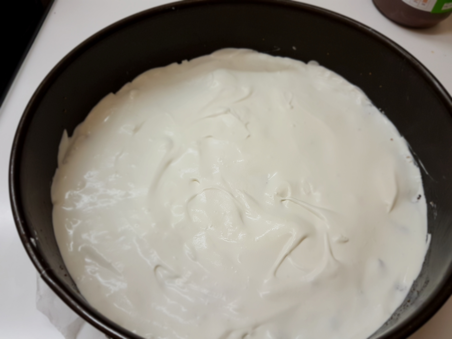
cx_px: 226
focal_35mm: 26
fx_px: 339
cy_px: 170
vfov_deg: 53.1
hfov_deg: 67.3
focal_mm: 4.2
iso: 80
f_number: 1.7
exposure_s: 1/50
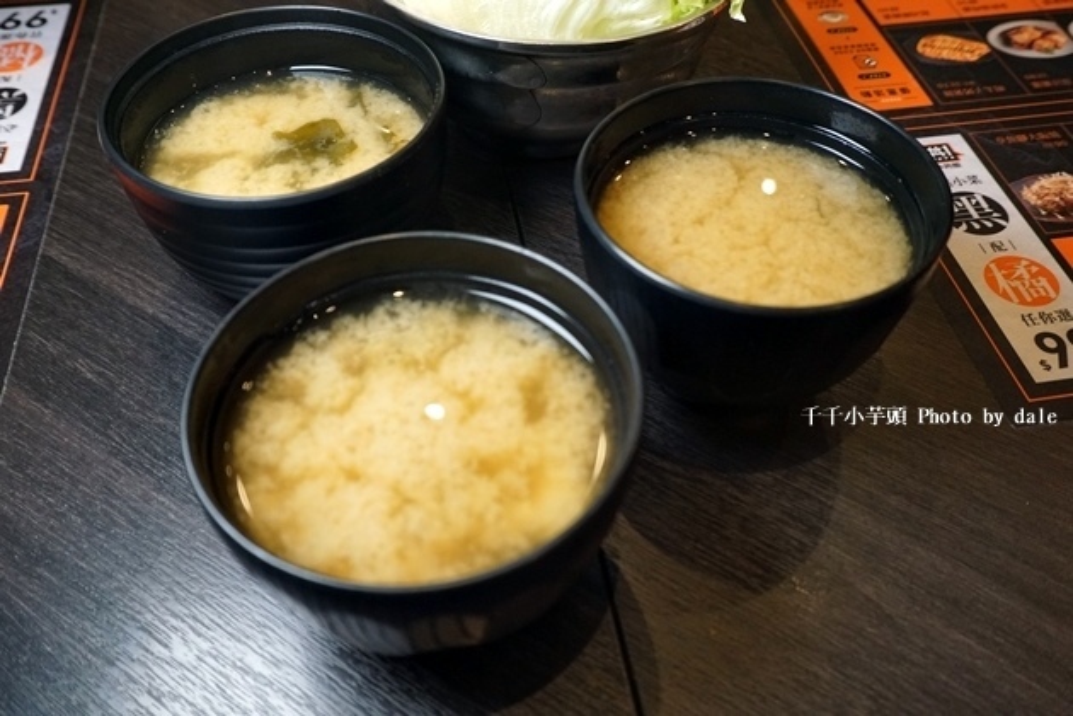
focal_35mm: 32
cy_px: 358
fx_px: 939
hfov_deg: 59.5
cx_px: 536
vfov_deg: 41.7
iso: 1000
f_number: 5.6
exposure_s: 1/60
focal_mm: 21
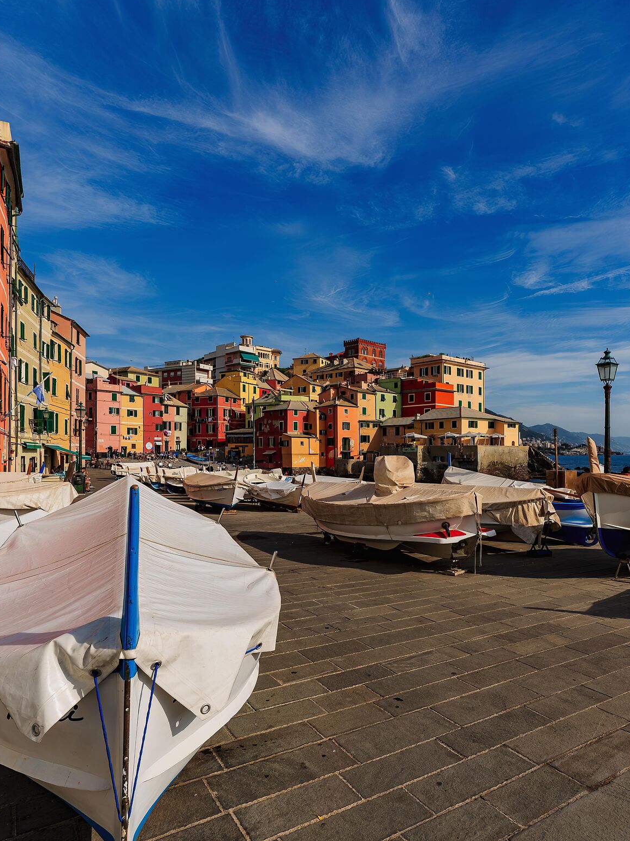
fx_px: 510
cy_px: 432
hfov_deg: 63.0
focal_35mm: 21
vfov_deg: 79.0
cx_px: 370
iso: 125
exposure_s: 1/1000
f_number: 6.3
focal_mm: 14
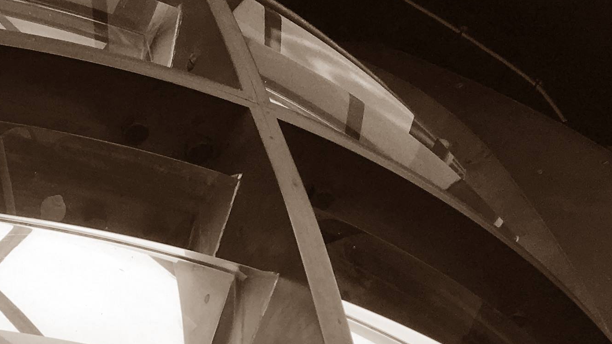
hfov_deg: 19.5
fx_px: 1558
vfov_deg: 11.5
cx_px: -299
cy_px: 670
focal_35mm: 96
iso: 25
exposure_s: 1/354
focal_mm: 4.15
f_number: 2.2
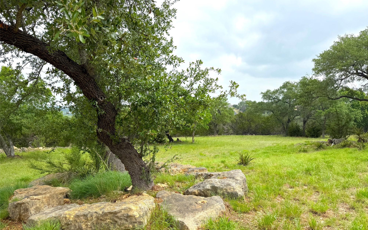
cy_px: 133
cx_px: 188
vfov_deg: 47.4
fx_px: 261
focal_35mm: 26
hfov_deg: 70.4
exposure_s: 1/3413
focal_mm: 6.76
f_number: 1.78
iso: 80
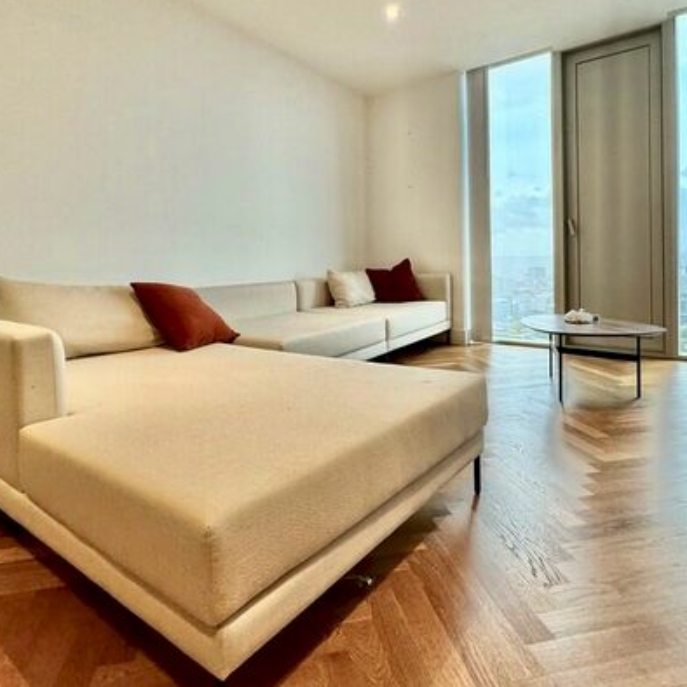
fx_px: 494
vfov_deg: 68.8
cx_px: 335
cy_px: 269
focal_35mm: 22
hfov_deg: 69.6
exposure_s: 1/99
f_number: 2.2
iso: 160
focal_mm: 2.22
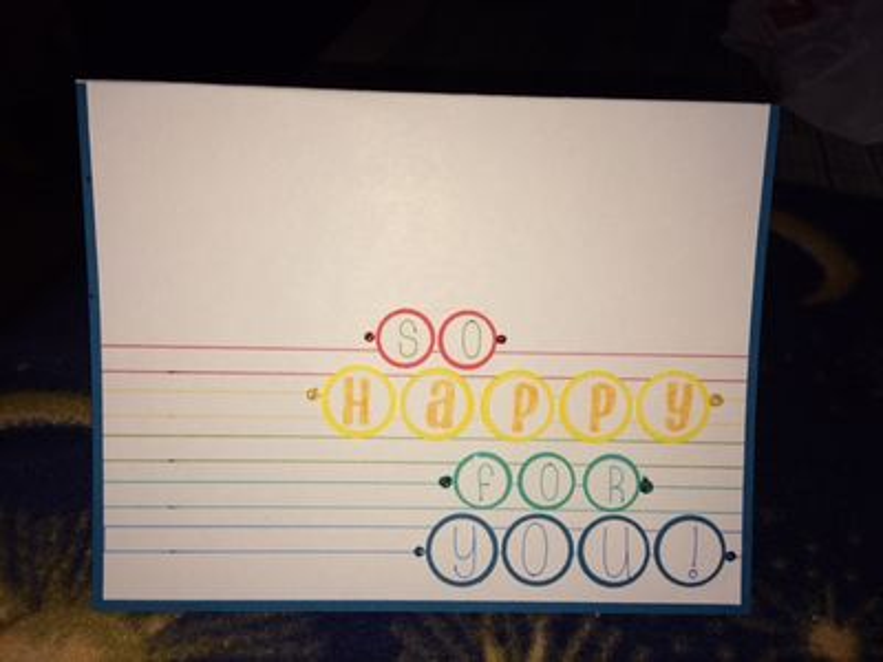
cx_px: 442
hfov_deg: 61.7
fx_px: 740
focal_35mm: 29
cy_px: 331
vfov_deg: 48.2
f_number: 2.2
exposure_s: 1/285
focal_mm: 4.15
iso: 32
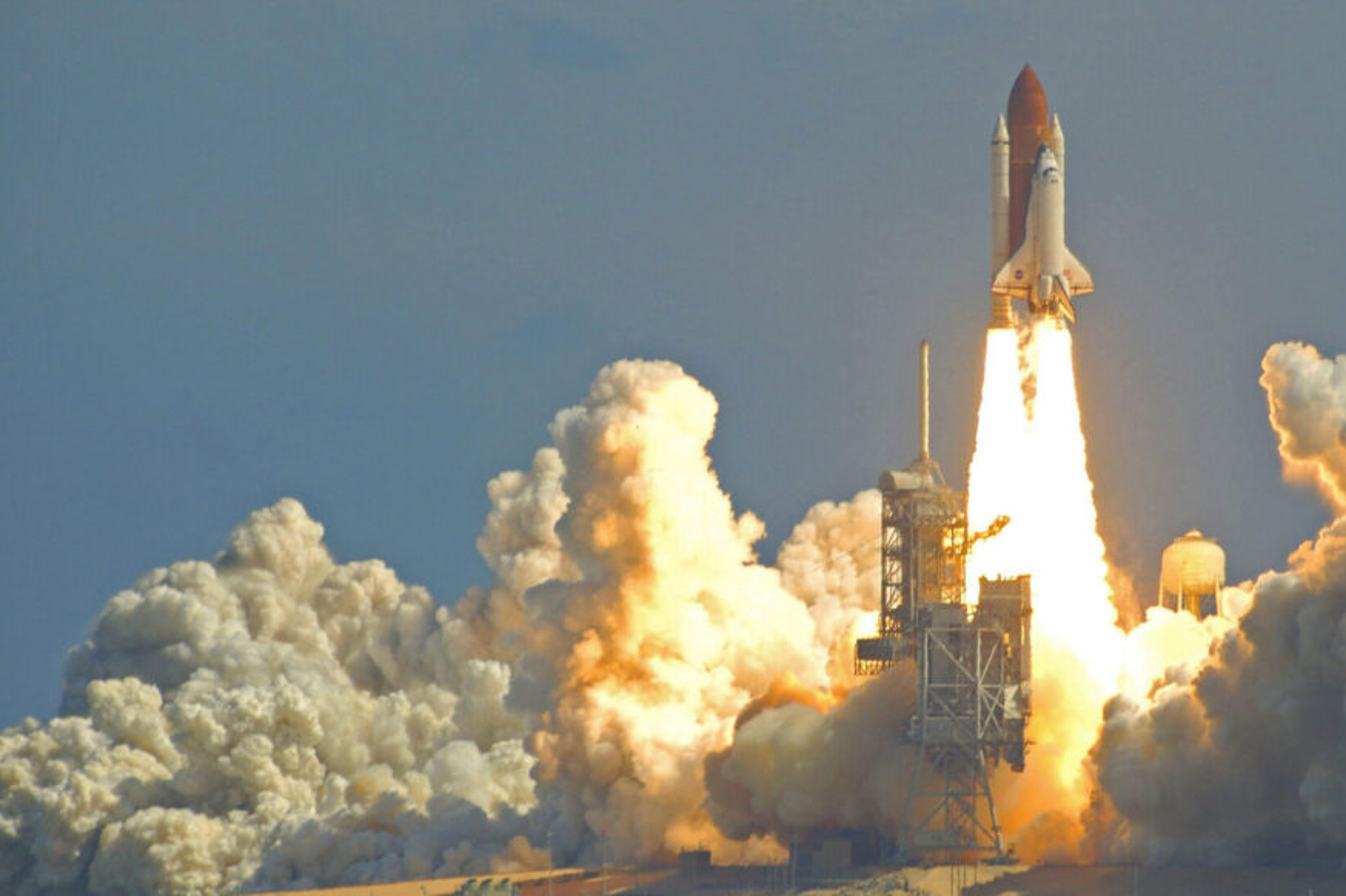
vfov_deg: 1.8
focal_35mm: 773
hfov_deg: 2.7
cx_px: 787
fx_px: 28889
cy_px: 447
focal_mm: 440
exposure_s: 1/800
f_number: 10
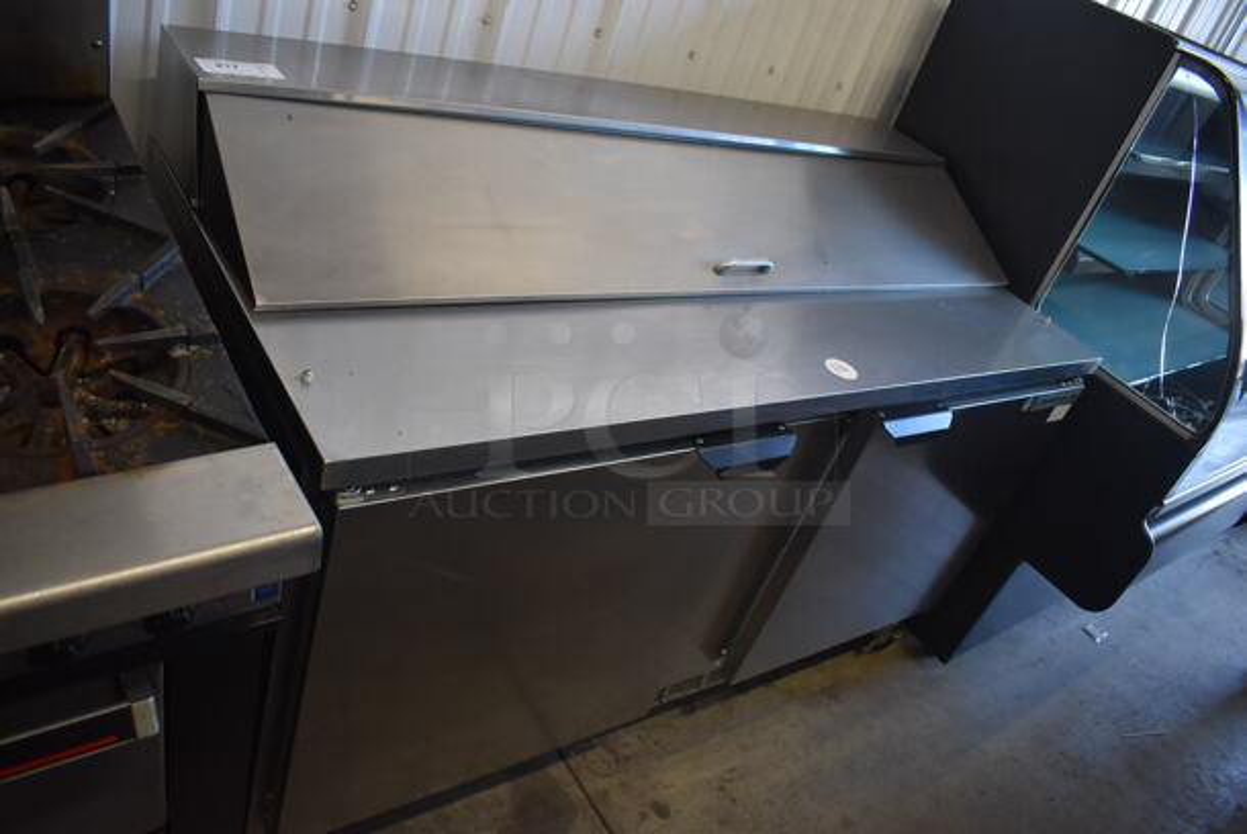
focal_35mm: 27
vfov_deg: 48.0
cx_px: 624
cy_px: 417
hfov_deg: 67.3
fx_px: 936
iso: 900
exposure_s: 1/125
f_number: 3.5
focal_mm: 18
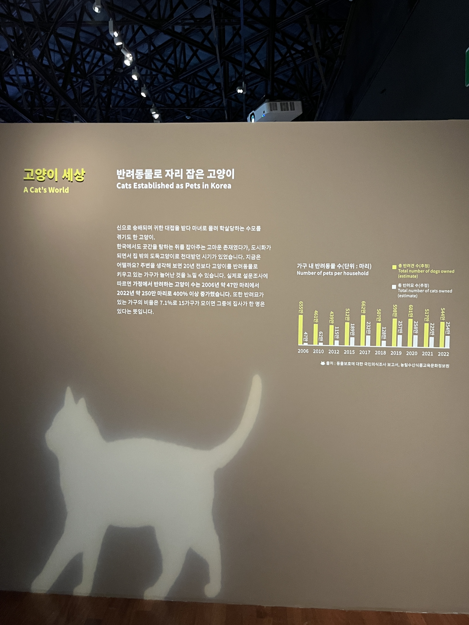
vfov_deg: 67.3
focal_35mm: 26
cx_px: 234
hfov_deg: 53.1
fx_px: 470
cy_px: 312
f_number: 1.6
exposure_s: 1/32
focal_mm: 5.1
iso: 500
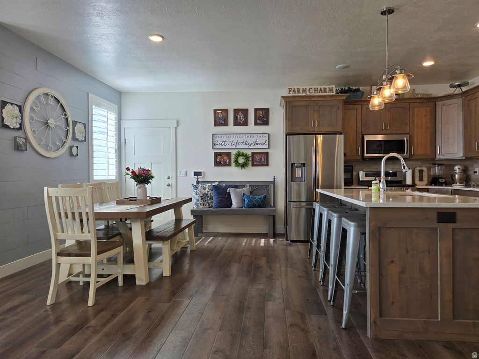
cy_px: 180
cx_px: 240
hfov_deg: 73.9
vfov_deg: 58.9
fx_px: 318
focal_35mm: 23
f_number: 1.8
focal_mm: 5.4
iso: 40
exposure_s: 1/120
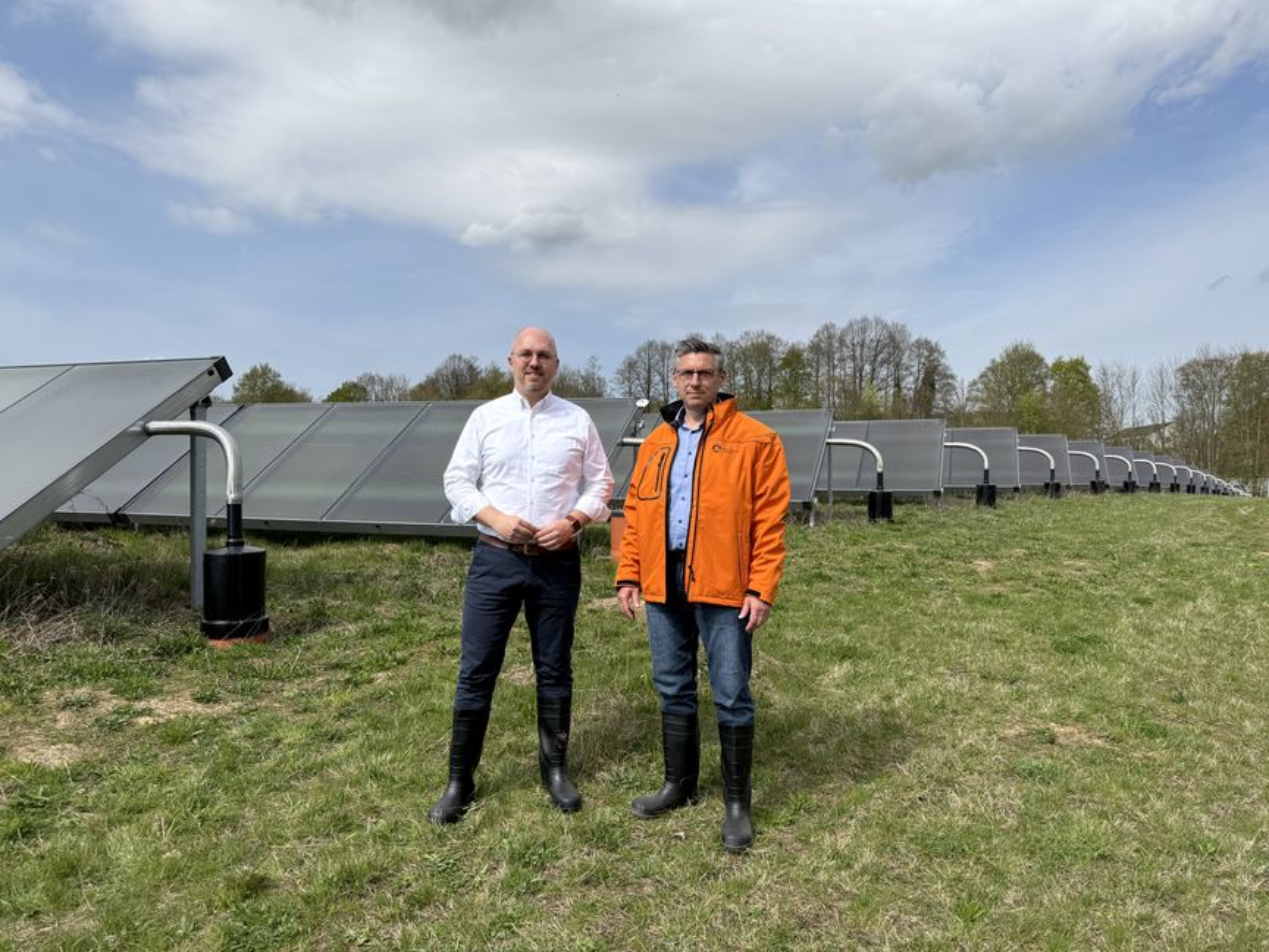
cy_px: 476
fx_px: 880
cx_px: 634
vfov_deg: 56.8
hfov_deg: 71.6
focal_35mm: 24
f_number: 1.78
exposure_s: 1/6173
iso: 80
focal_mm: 6.76
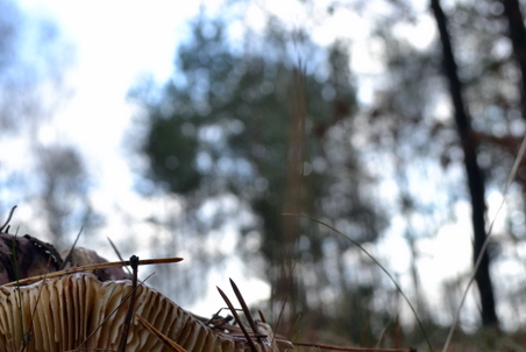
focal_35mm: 69
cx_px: 111
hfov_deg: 28.6
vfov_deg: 19.5
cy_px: 302
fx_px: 1009
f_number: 8
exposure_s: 1/125
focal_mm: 26
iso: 320
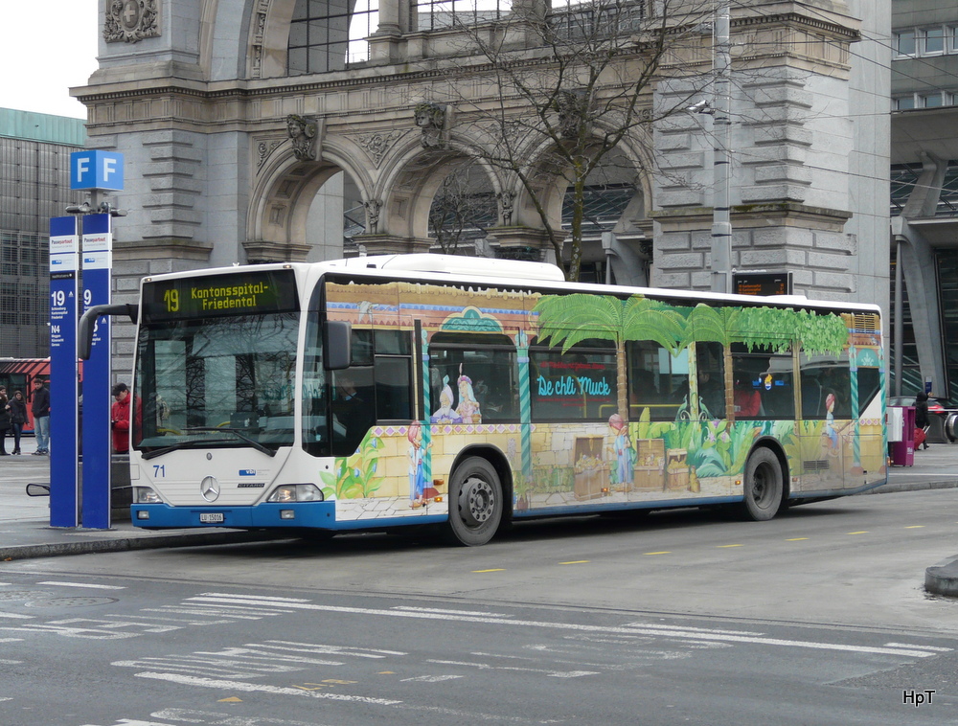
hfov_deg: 27.3
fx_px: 1973
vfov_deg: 20.9
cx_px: 479
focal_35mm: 71
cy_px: 363
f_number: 4
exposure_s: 1/100
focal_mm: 11.7
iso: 100
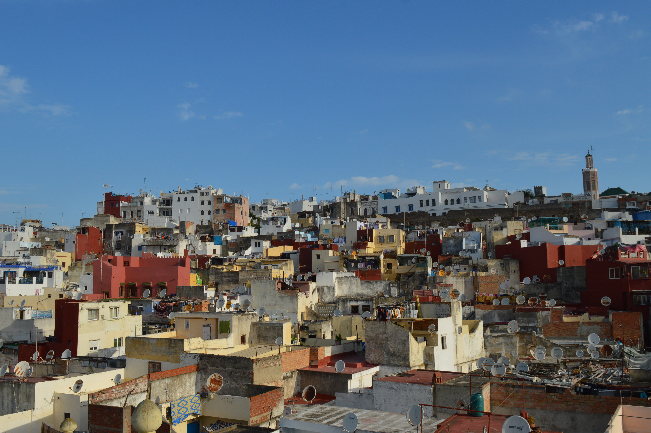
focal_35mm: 33
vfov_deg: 39.9
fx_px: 596
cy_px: 216
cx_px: 326
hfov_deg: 57.3
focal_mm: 22
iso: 100
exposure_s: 1/320
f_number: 9
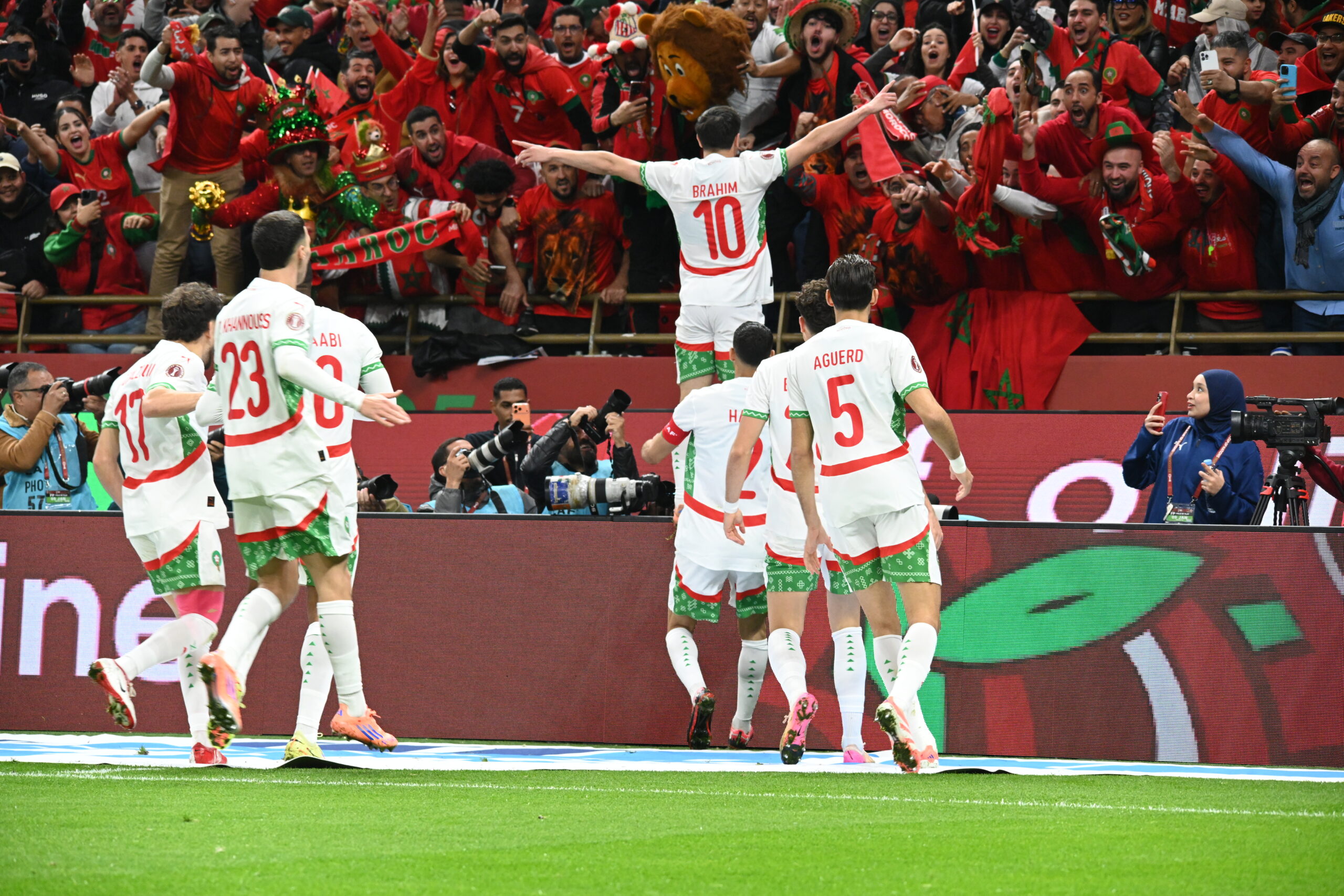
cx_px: 672
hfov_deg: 9.4
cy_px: 448
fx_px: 8213
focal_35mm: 220
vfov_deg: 6.2
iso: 4000
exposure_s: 1/400
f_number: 5.6
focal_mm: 220
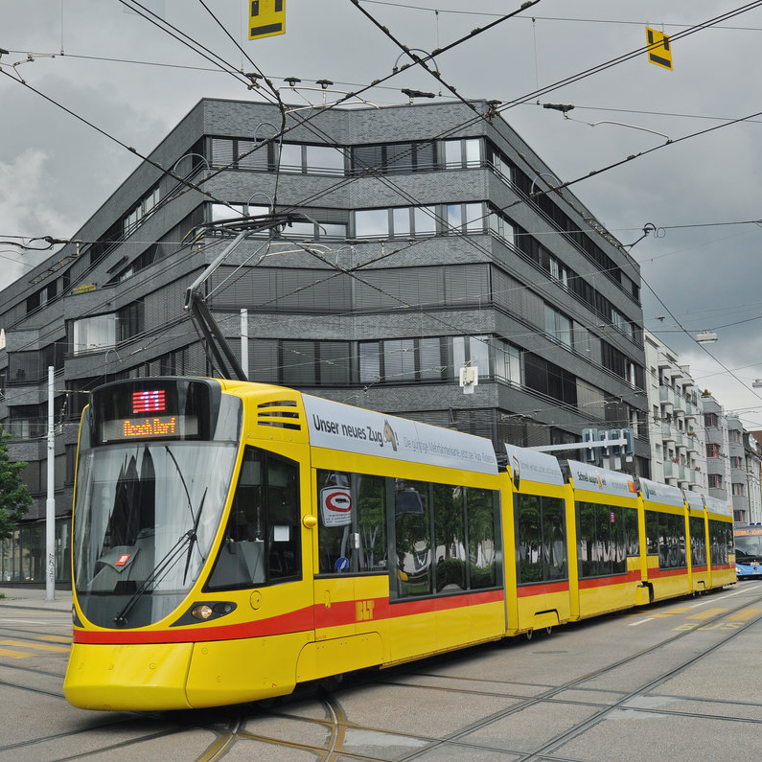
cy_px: 381
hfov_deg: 34.0
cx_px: 423
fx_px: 1245
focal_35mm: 50
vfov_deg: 34.0
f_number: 6.3
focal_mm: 26
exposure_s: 1/640
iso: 250
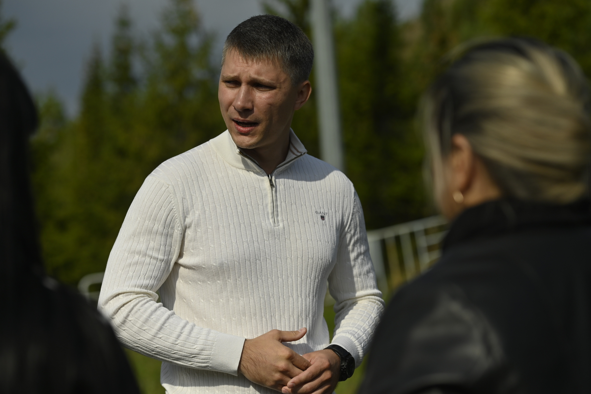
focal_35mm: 105
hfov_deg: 19.5
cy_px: 197
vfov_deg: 13.0
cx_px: 296
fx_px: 1723
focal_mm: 105
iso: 160
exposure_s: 1/8000
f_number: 4
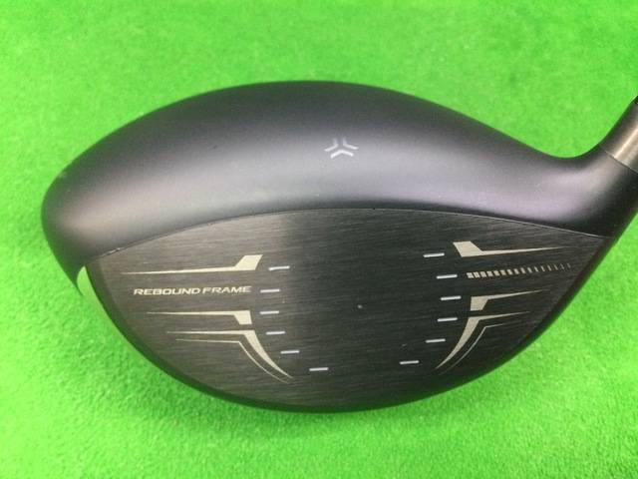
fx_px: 571
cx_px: 319
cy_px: 240
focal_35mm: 31
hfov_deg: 58.4
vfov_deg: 45.4
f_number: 2.4
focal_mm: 3.3
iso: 200
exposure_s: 1/17
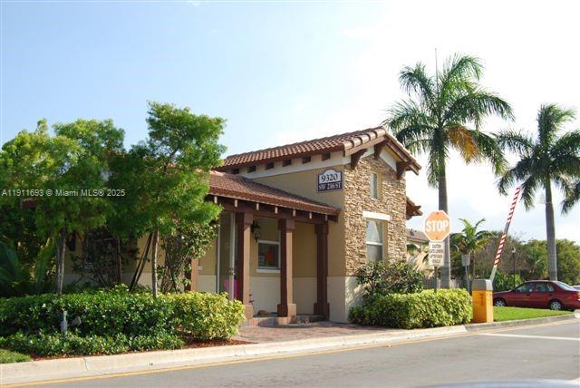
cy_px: 194
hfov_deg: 49.5
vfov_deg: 34.3
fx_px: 629
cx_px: 290
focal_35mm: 39
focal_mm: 26
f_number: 7.1
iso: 100
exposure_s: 1/200
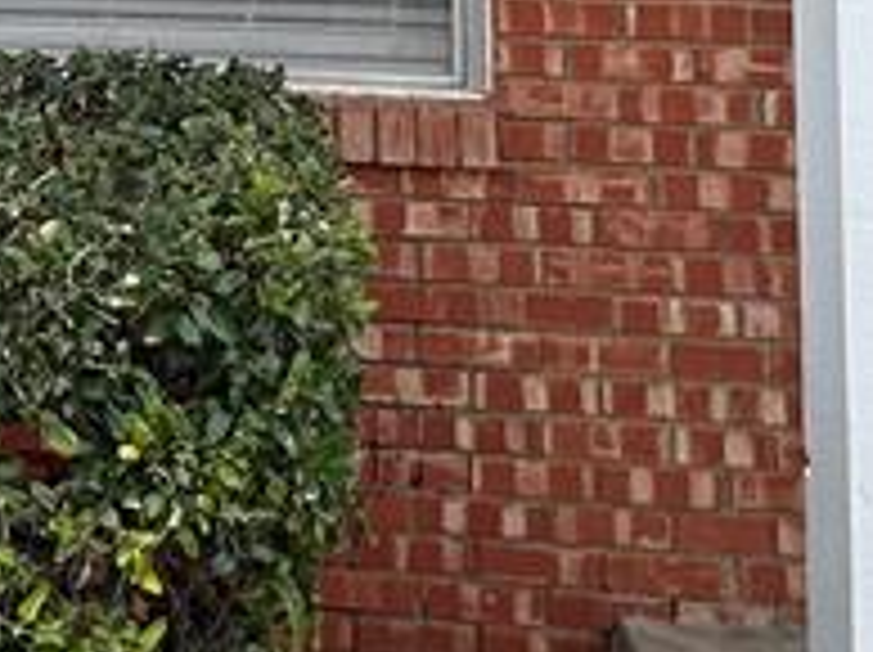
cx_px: -72
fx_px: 1864
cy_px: -382
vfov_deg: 17.4
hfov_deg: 24.7
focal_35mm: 74
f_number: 2.2
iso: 40
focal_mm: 2.22
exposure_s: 1/629
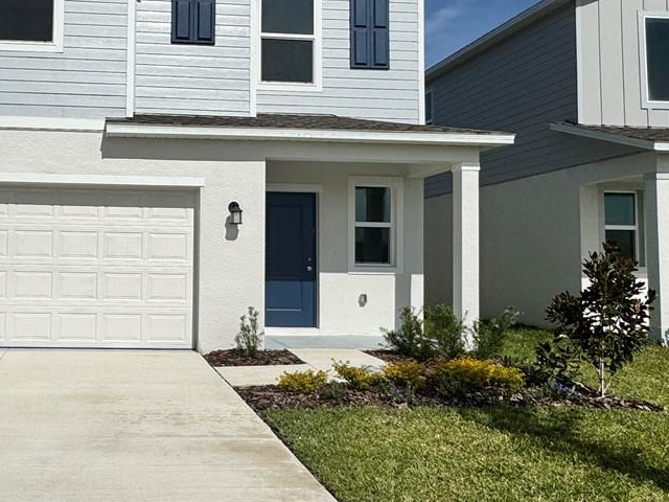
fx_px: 676
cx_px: 137
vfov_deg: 40.7
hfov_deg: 49.6
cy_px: 230
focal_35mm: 35
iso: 40
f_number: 2.2
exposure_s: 1/7299
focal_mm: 2.22
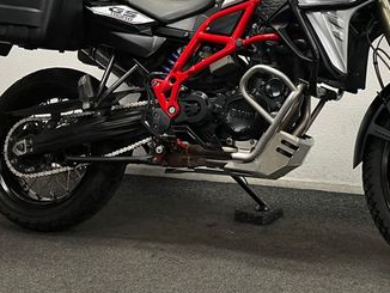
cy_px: 57
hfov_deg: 36.6
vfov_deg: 28.0
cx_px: 293
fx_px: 575
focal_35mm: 51
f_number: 1.6
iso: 64
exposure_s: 1/50
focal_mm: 5.1
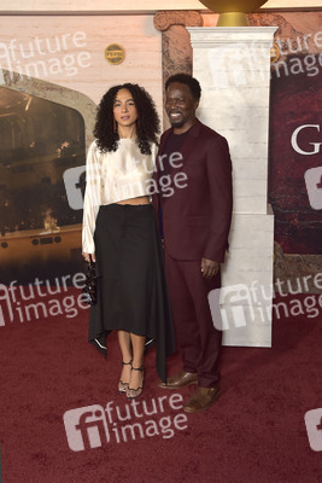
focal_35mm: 44
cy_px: 242
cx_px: 161
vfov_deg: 44.5
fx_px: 590
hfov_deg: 30.5
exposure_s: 1/250
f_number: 5.6
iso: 1000
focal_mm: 44
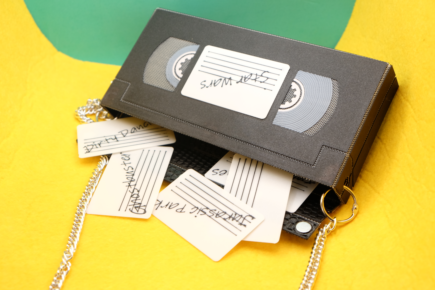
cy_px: 145
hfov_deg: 40.3
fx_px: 592
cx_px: 218
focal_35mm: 49
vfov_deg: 27.5
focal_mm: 32.9
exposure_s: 1/40
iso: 320
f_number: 5.6
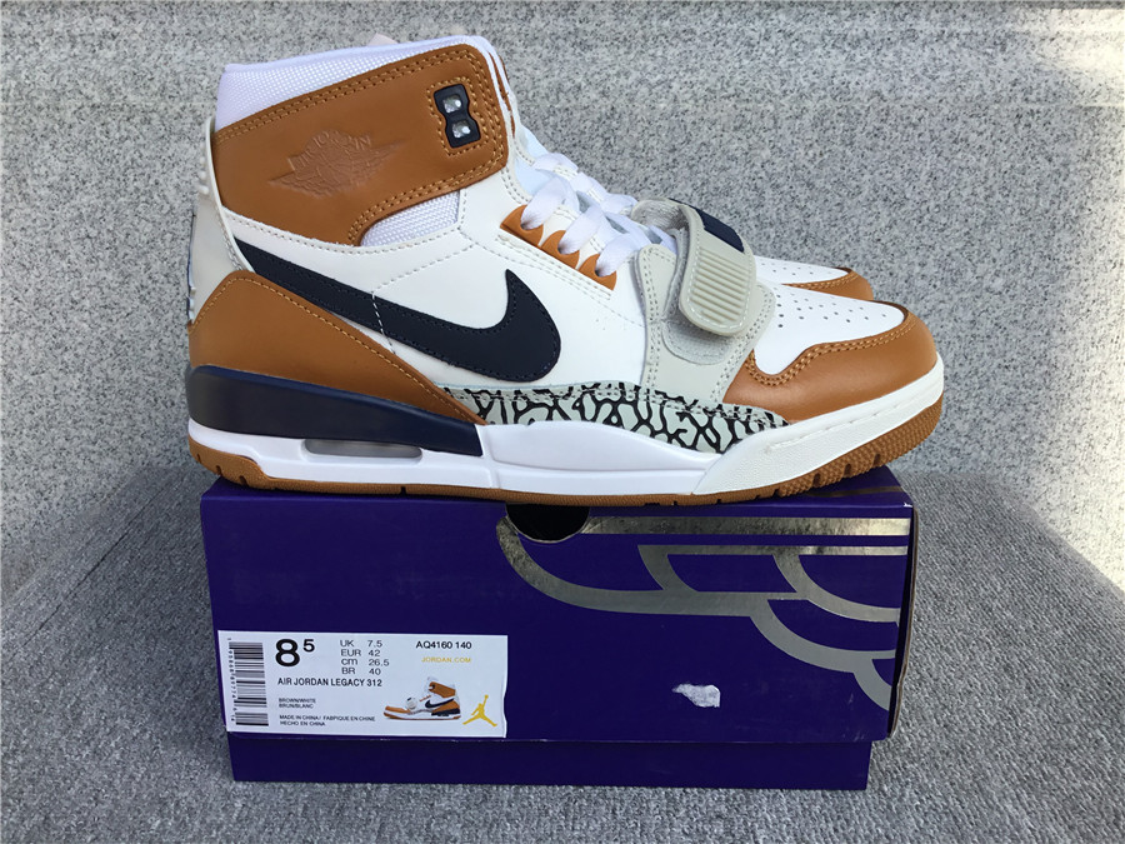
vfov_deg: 45.4
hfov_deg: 58.4
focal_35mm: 31
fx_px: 1007
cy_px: 422
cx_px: 562
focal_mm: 3.3
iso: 25
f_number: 2.4
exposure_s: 1/806
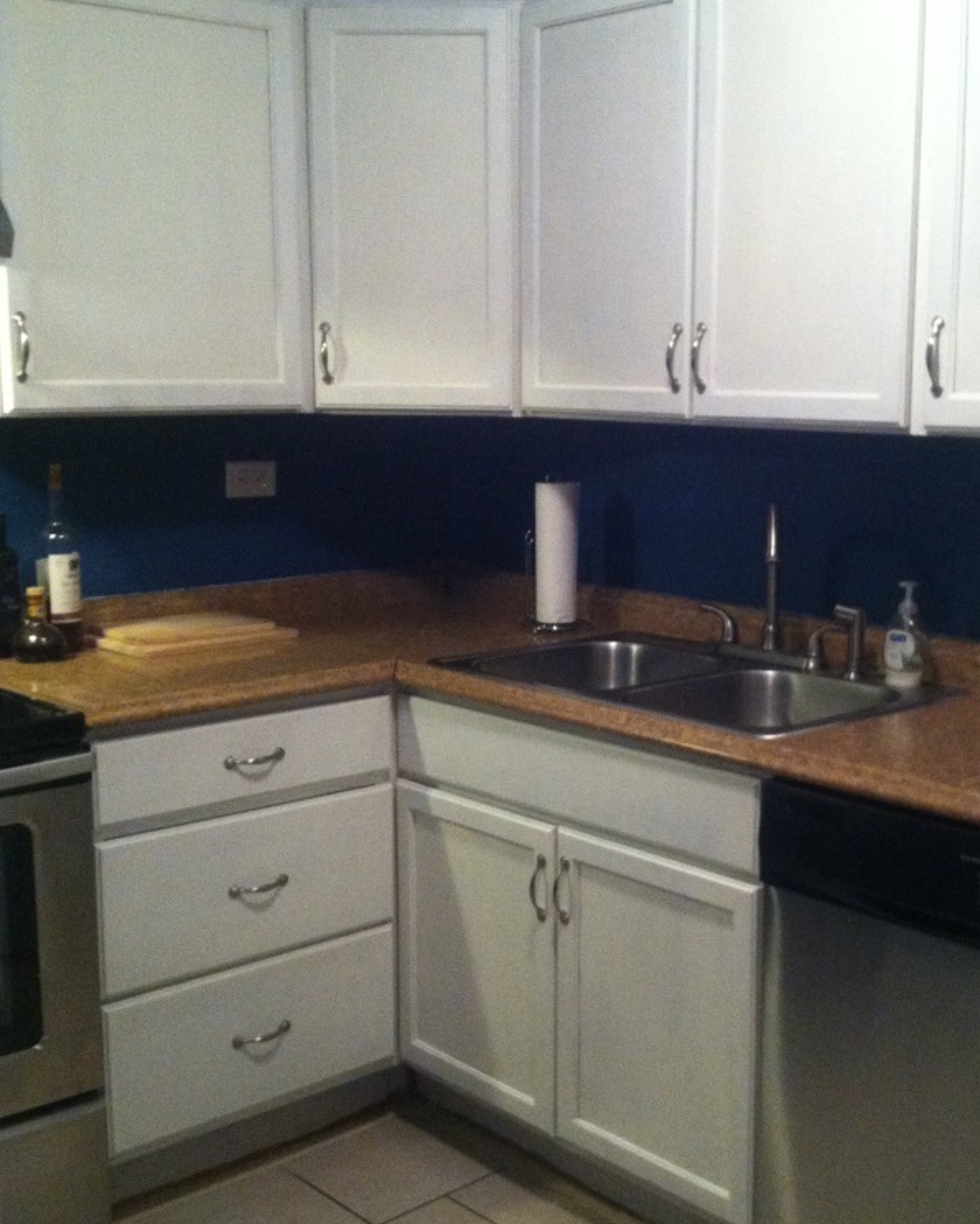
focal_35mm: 47
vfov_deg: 39.5
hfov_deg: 32.0
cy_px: 621
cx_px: 614
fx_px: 1703
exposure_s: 1/15
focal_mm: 3.85
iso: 400
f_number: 2.8
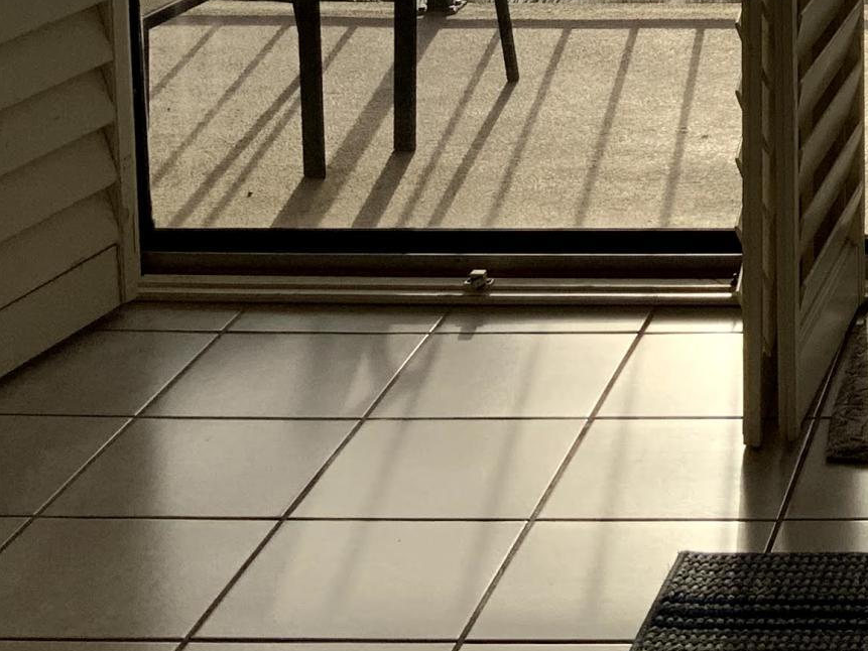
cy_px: -296
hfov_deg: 17.6
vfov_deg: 13.8
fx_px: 2533
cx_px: 1269
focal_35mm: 101
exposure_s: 1/2538
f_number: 1.8
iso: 20
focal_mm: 3
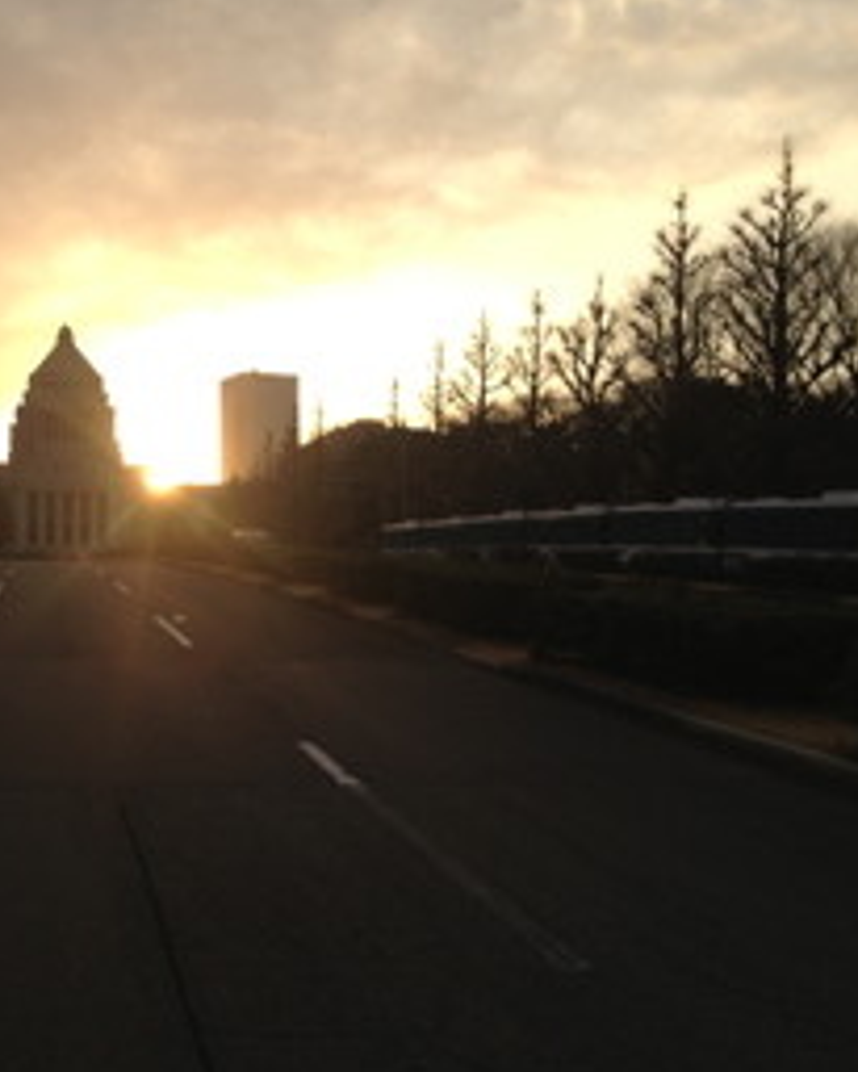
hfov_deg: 30.7
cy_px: 549
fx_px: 1523
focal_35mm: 48
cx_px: 176
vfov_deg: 38.8
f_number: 2.4
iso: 50
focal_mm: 4.28
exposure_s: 1/690
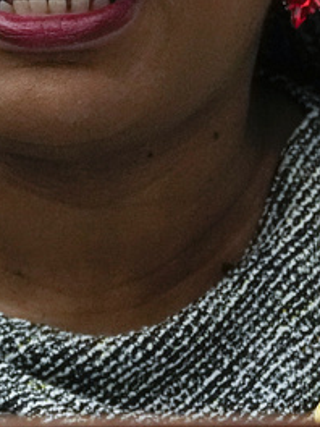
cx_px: -21
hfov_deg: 1.5
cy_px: -30
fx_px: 12289
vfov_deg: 2.0
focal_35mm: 997
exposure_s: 1/500
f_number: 5.6
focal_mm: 178
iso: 5000
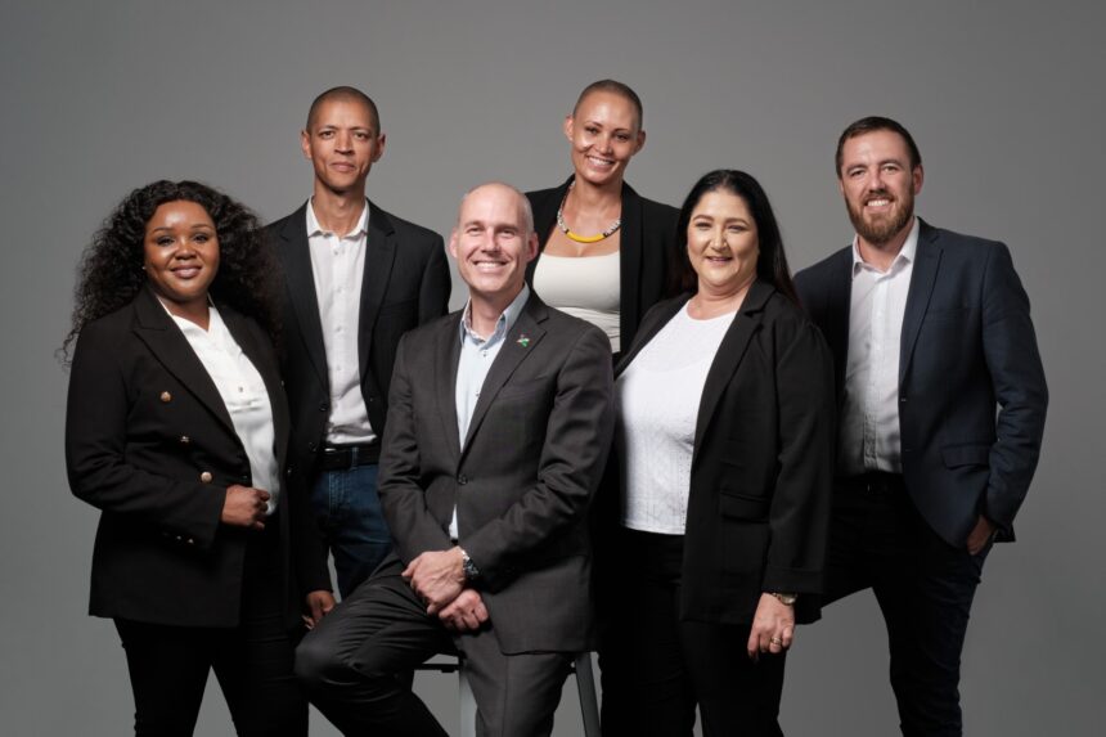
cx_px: 553
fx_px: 2580
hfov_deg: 24.2
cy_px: 368
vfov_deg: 16.3
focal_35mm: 84
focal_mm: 56
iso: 250
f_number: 8
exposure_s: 1/200
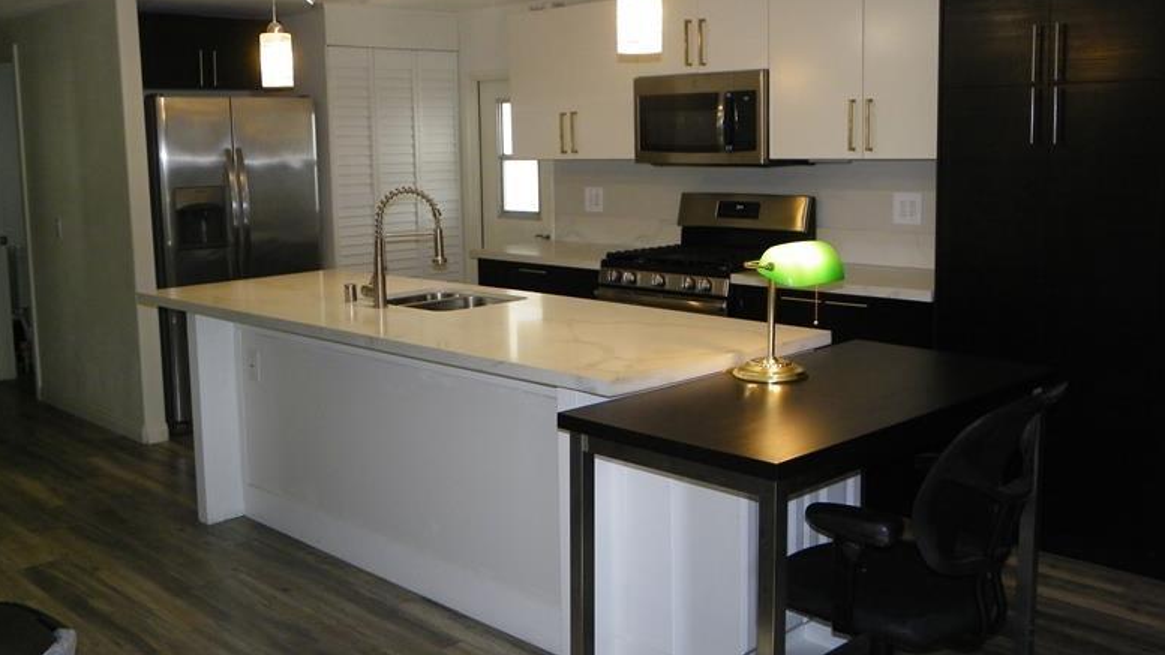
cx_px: 567
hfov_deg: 54.0
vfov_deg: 31.9
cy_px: 267
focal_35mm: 37
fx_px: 1143
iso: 200
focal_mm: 5.9
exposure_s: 1/125
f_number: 2.8
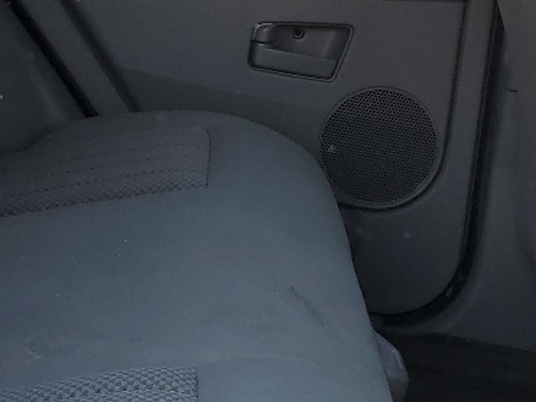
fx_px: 1470
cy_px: 37
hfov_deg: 20.6
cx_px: 308
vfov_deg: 15.4
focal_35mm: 95
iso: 50
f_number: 1.5
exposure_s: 1/400
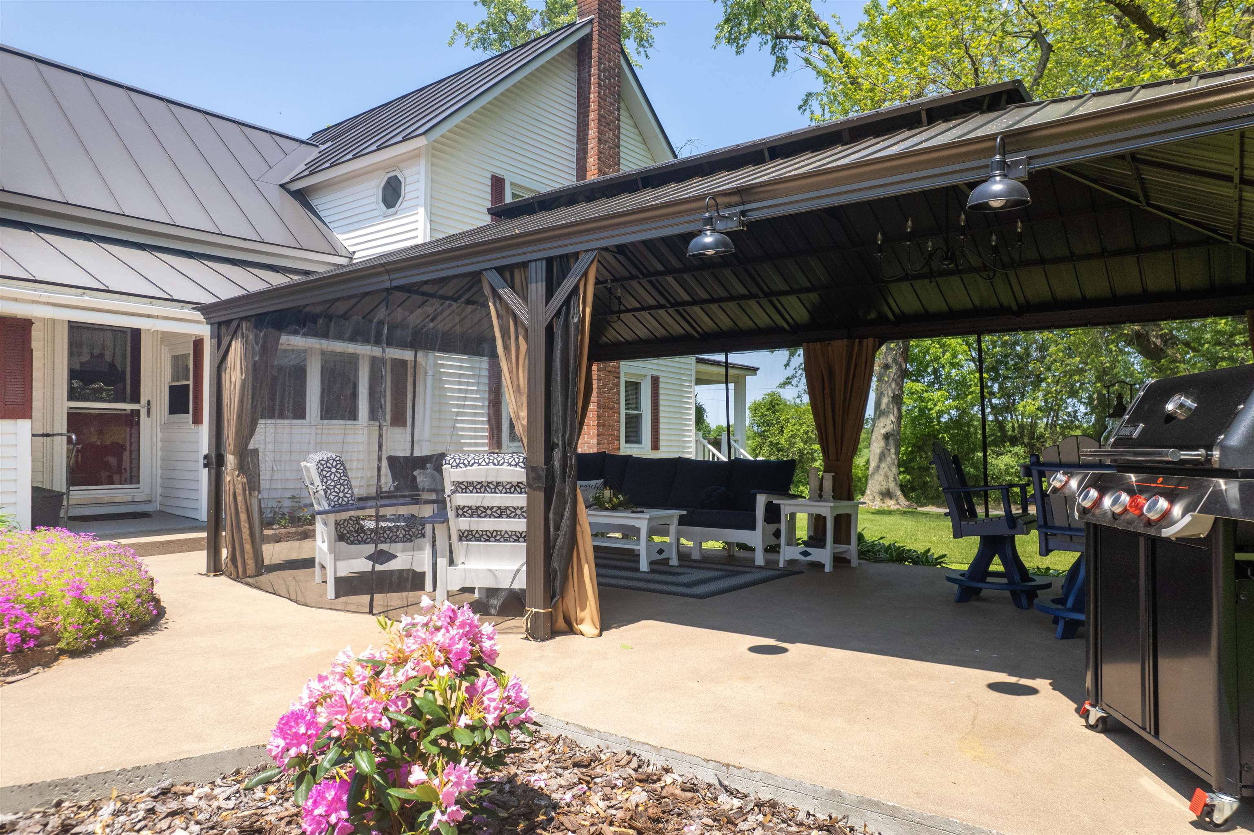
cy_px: 418
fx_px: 766
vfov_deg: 57.2
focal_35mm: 22
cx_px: 627
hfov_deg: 78.6
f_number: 2.8
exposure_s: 1/125
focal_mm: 8.38
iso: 100
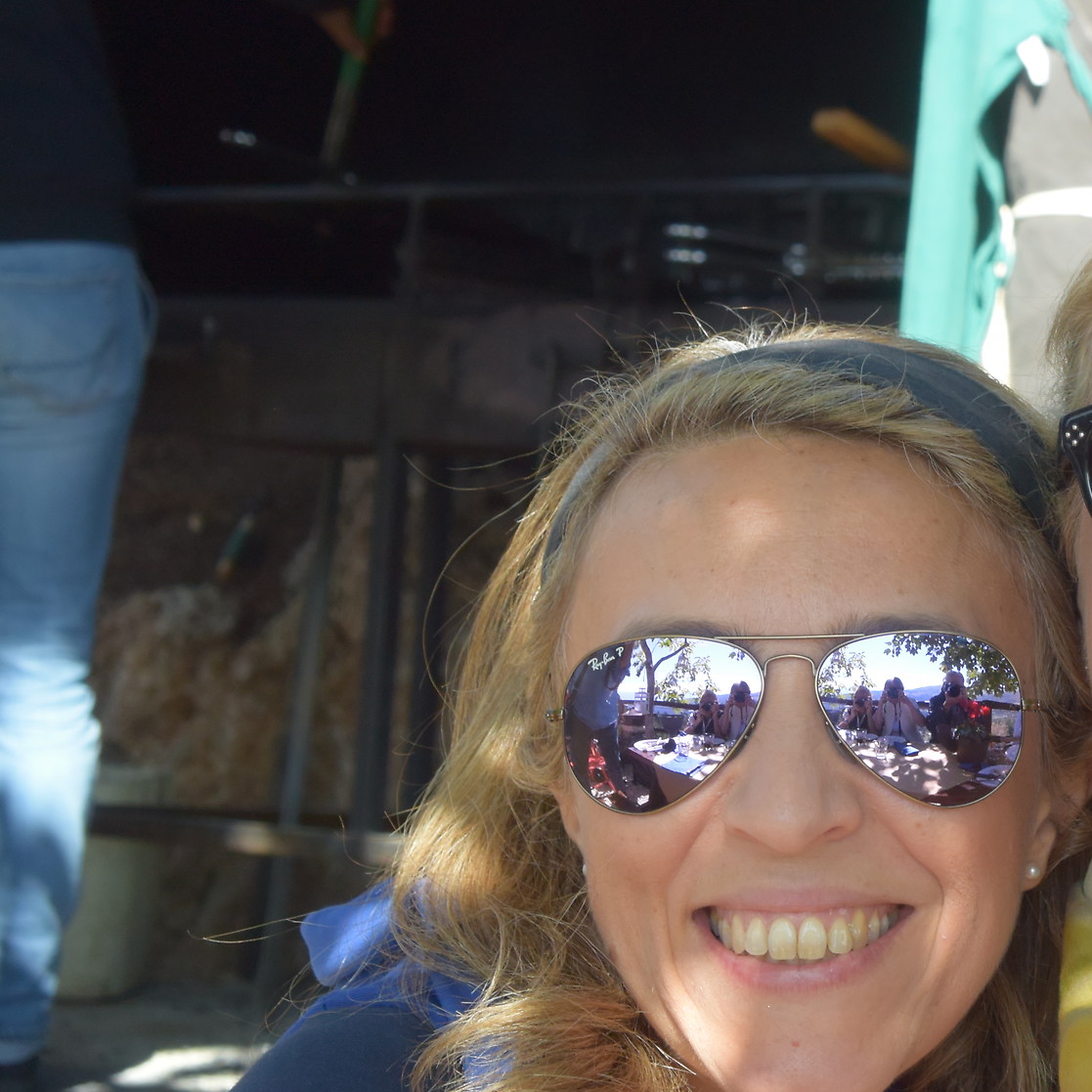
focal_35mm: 115
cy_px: 547
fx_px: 4104
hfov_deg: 15.0
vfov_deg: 15.2
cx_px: 993
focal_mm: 23.6
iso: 180
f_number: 5
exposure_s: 1/125
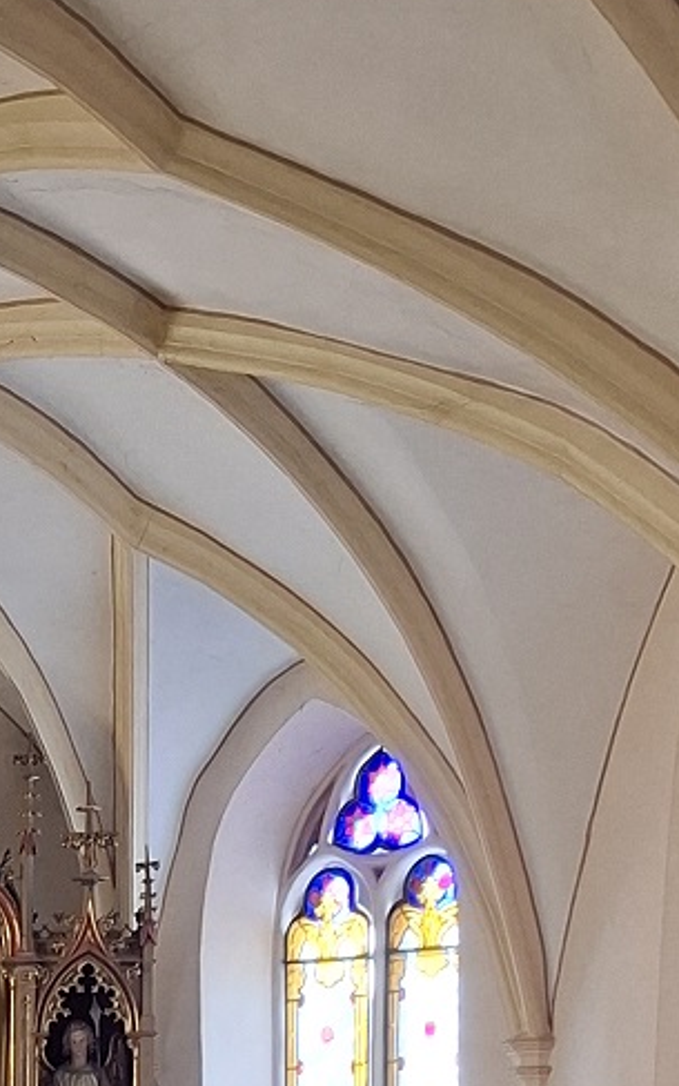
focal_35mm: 102
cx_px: -200
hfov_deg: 12.4
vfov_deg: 18.7
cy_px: 1489
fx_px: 3020
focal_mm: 5.54
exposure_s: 1/25
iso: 400
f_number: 1.8
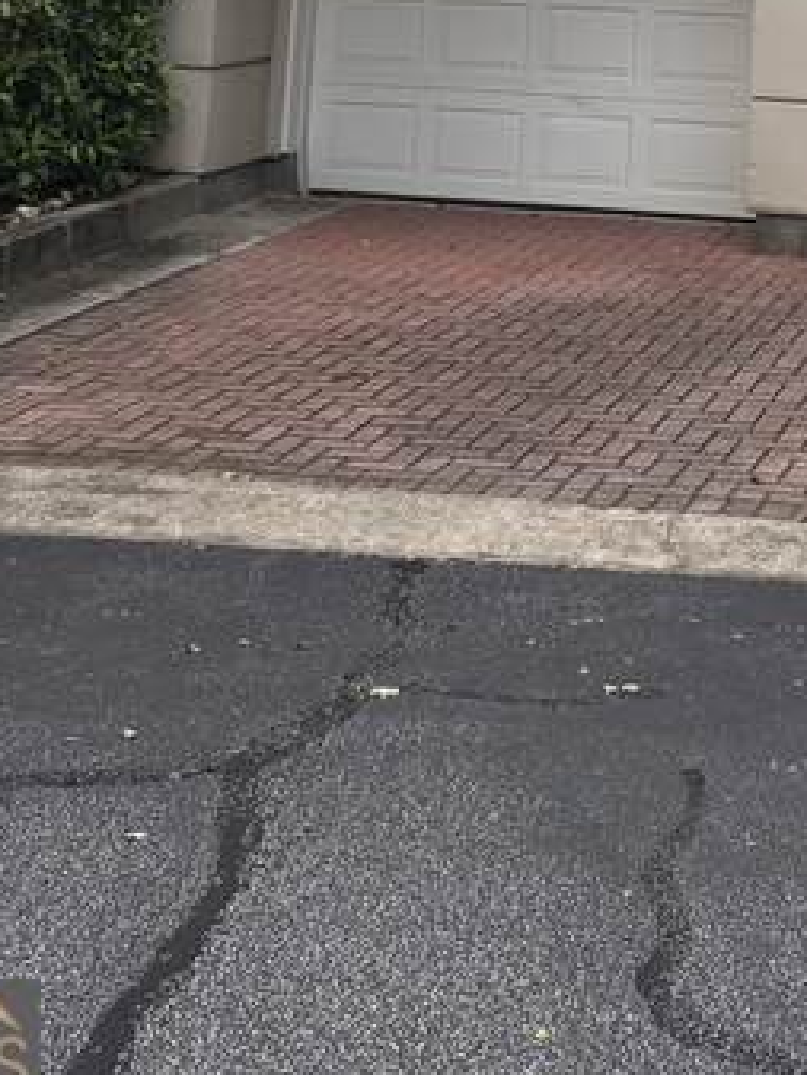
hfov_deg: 19.5
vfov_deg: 22.8
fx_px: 2299
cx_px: 730
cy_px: -399
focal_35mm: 74
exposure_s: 1/872
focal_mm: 5.96
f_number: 1.6
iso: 50
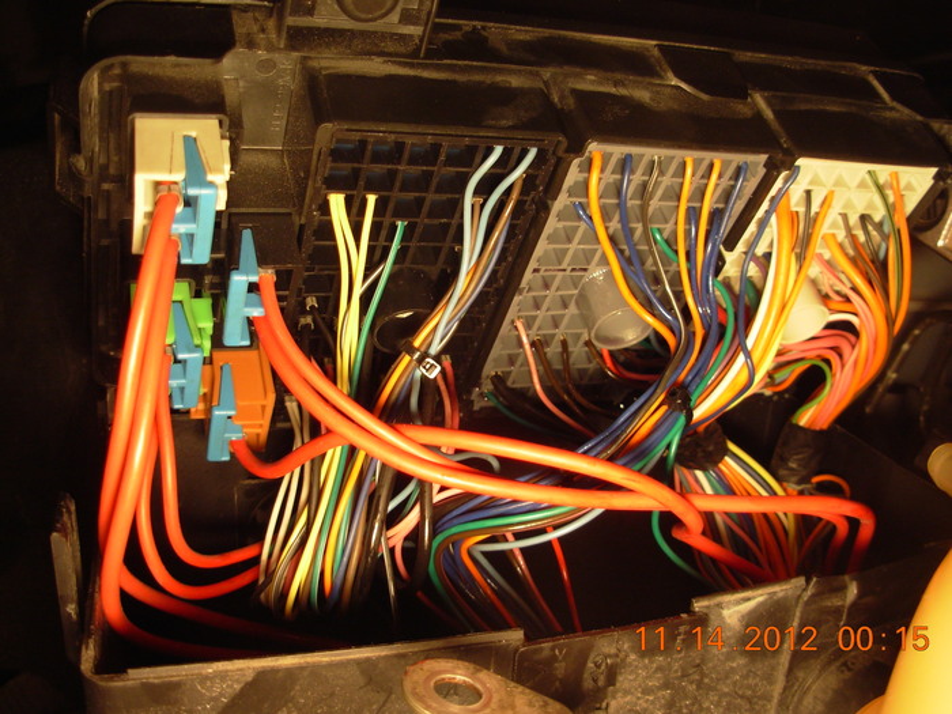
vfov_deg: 37.7
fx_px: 1045
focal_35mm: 38
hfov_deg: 49.0
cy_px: 357
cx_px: 476
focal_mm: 6.3
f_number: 2.9
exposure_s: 1/32
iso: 89
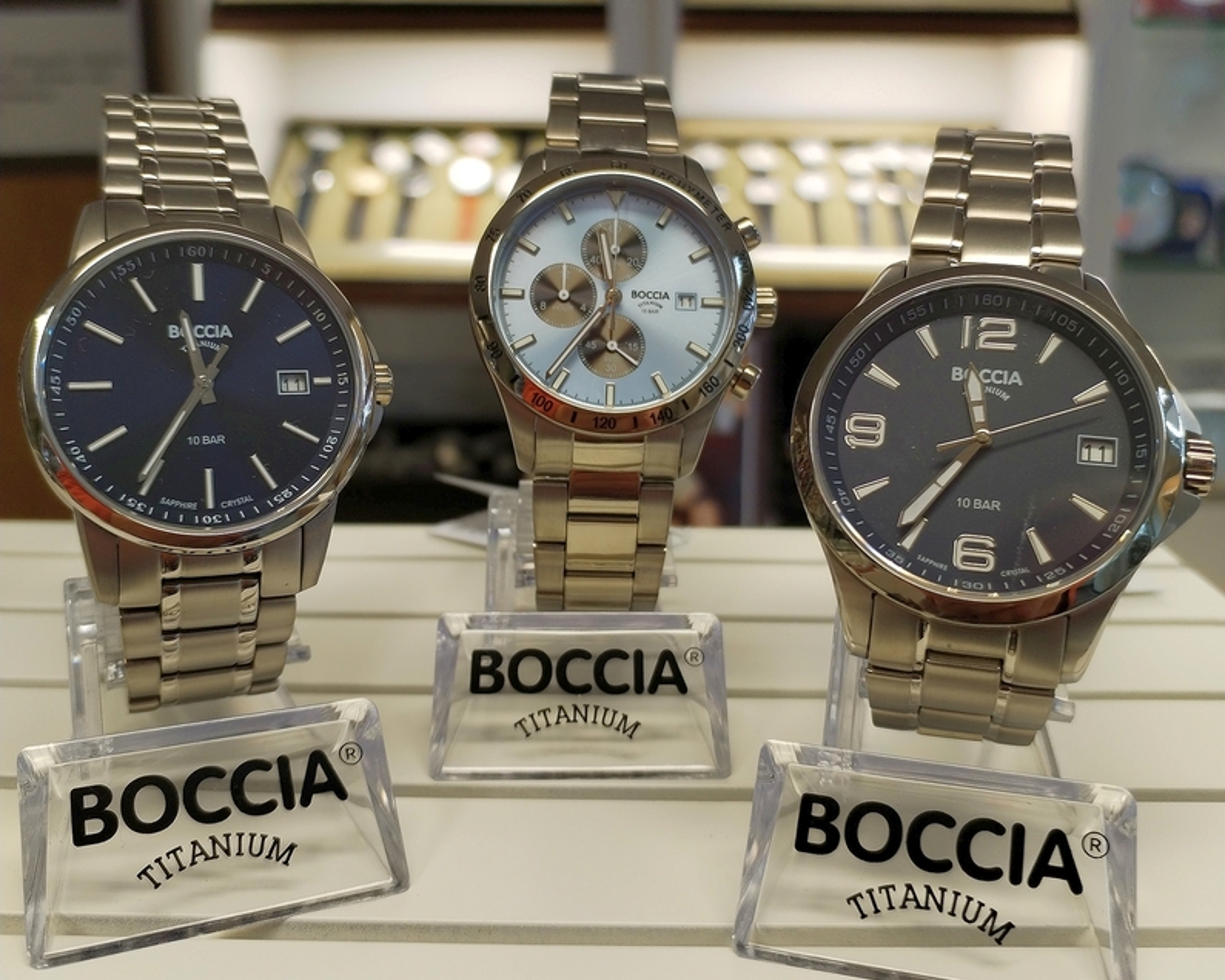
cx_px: 615
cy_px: 406
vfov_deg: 39.0
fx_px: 1378
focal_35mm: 38
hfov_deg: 47.9
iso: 150
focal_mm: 4.75
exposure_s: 1/100
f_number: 1.8
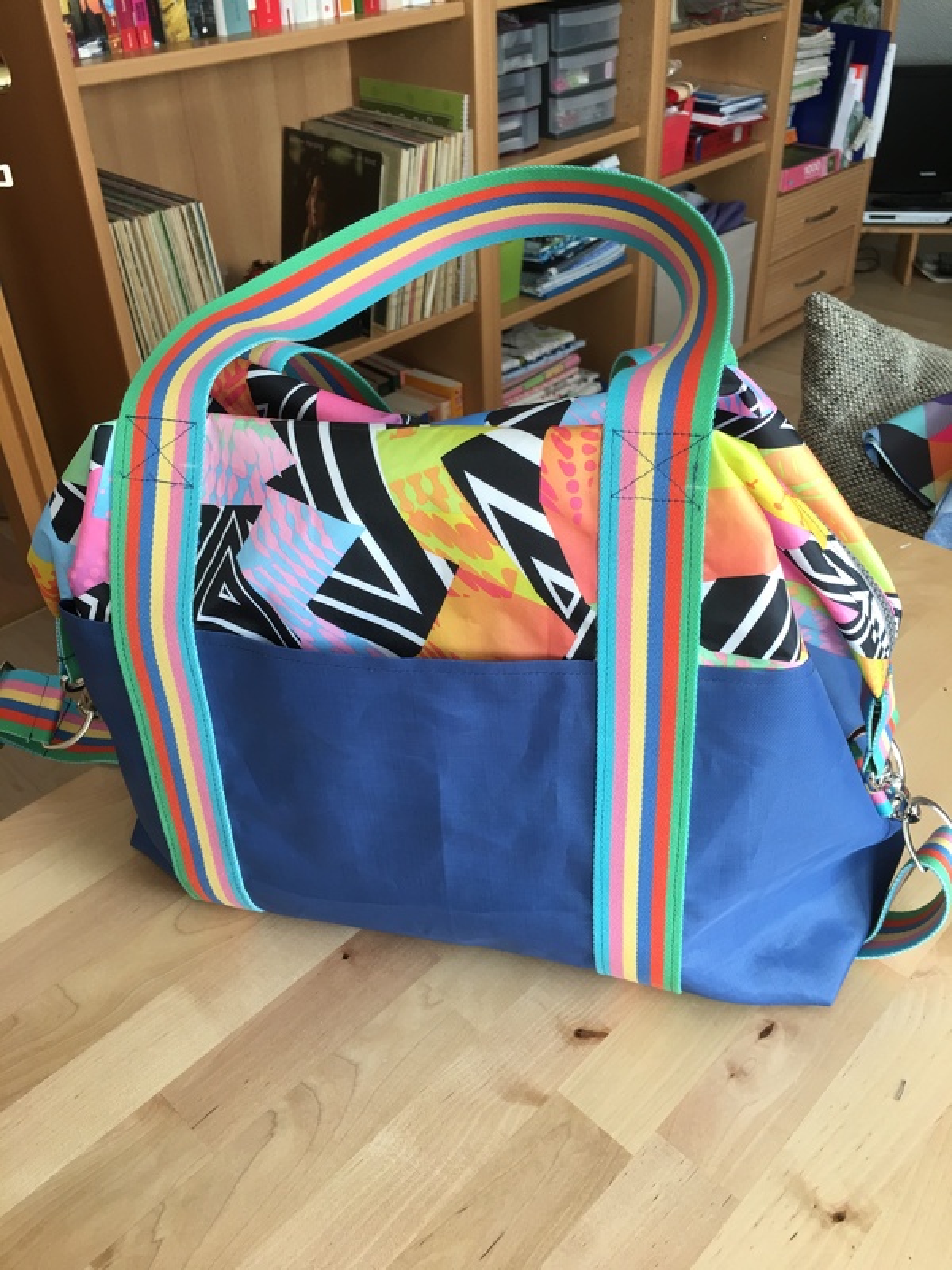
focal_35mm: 29
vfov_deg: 61.7
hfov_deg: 48.2
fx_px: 1063
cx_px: 476
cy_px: 635
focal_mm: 4.15
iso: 32
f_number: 2.2
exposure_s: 1/33
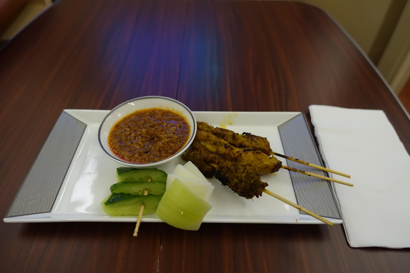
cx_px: 205
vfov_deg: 53.1
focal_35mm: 24
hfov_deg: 73.7
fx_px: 273
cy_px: 136
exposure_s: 1/30
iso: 800
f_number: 1.8
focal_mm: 8.8
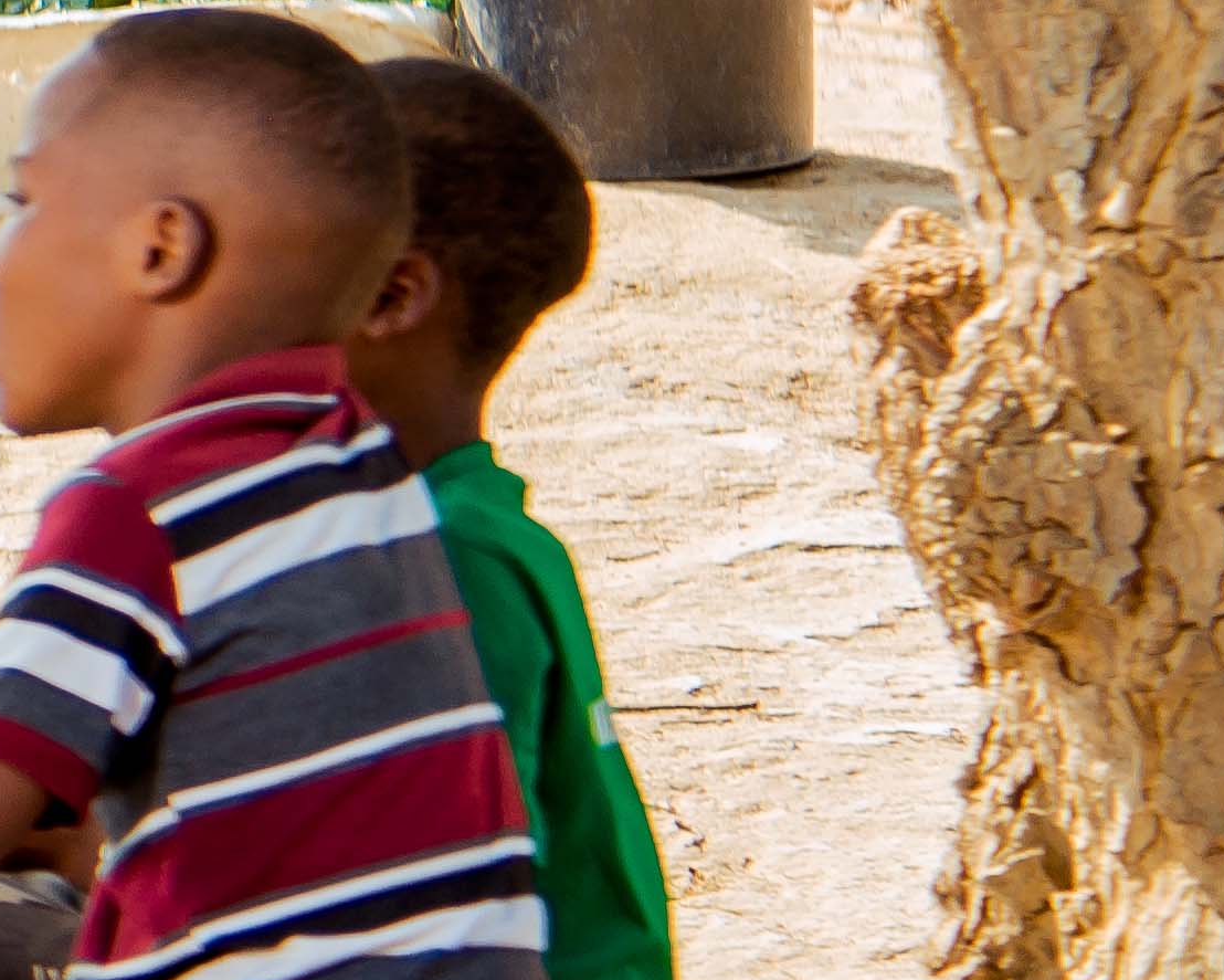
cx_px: -1768
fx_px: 24930
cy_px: -116
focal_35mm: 688
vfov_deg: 2.3
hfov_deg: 2.8
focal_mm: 135
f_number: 5
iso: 100
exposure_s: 1/200
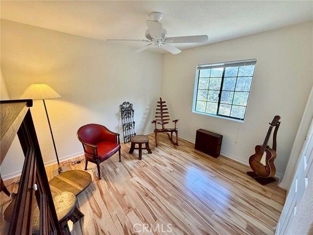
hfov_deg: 102.1
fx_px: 127
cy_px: 118
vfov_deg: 85.7
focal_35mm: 14
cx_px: 156
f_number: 2.2
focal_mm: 2.22
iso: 400
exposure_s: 1/120
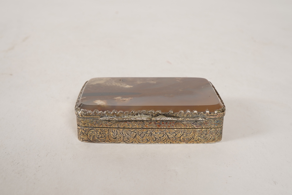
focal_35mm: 45
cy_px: 98
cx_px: 146
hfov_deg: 43.6
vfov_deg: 29.9
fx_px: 365
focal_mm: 30
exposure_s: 1/125
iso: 400
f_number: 22
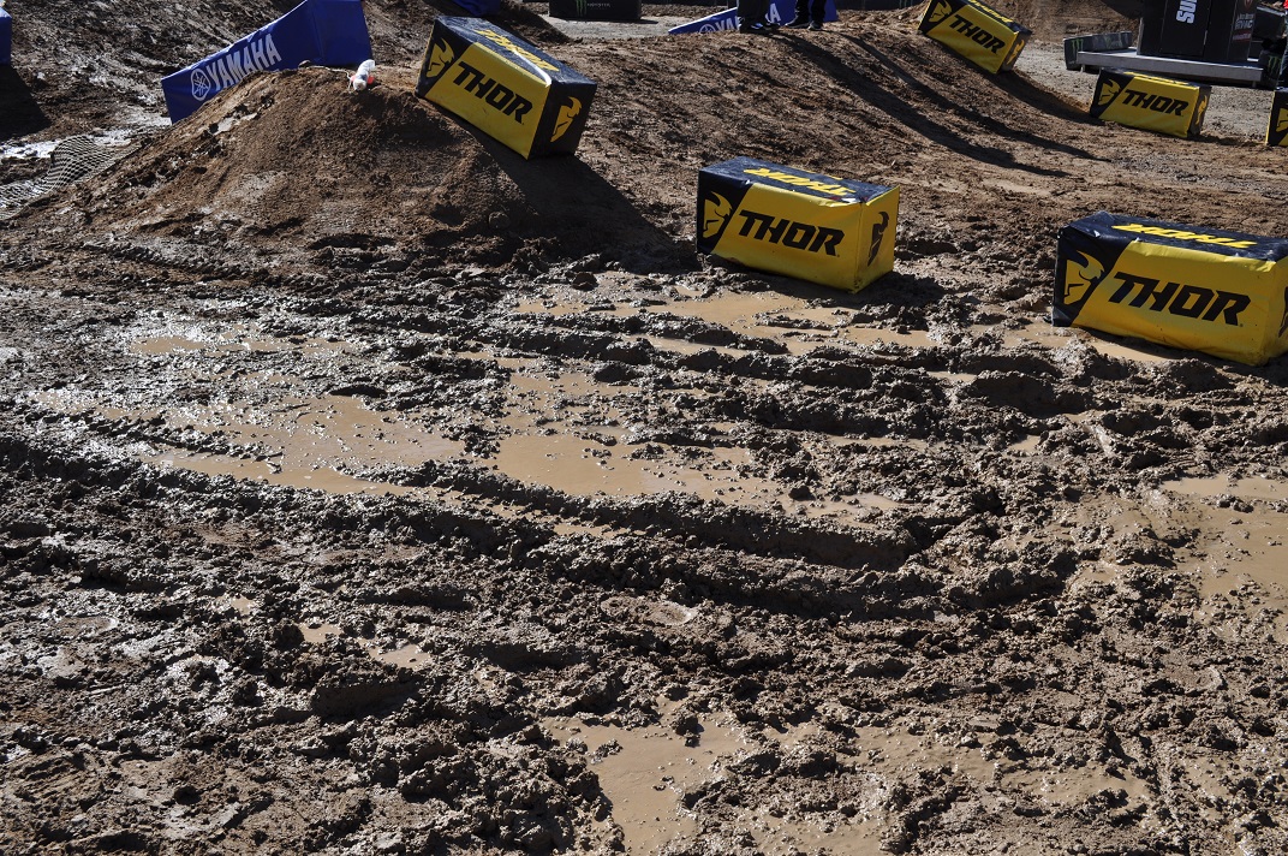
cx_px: 644
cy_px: 428
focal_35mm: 36
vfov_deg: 36.8
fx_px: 1286
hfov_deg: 53.2
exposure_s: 1/320
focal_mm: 24
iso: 200
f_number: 9
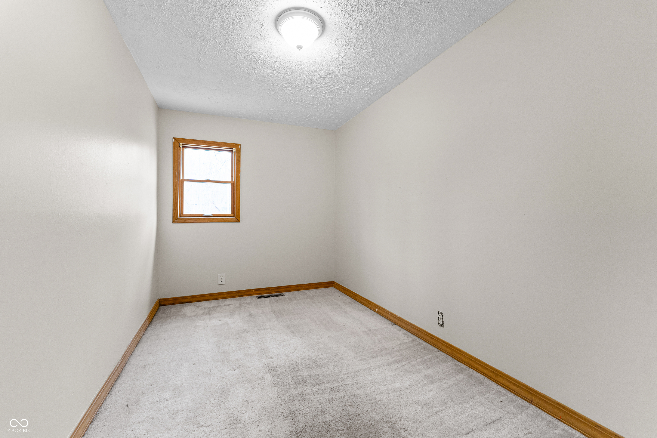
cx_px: 328
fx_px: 255
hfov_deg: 104.3
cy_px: 219
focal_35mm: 14
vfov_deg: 81.2
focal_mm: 14
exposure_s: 1/10
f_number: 6.3
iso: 320
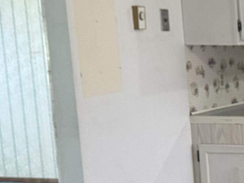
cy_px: 155
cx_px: 465
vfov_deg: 14.1
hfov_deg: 15.6
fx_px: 733
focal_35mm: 104
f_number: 1.78
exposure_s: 1/60
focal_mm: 6.86
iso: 125
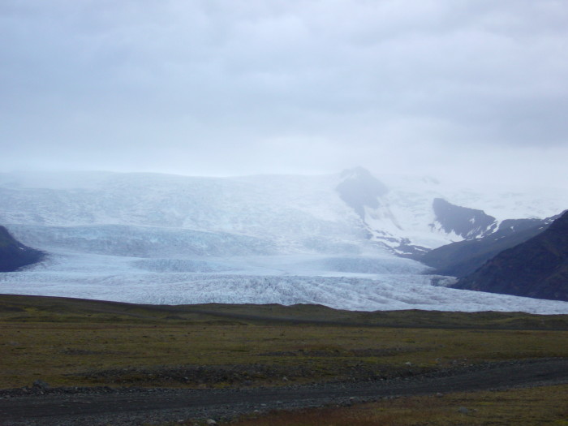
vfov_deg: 18.7
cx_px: 284
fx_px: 1296
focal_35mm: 79
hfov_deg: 24.7
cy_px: 213
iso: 100
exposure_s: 1/60
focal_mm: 13
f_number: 4.3
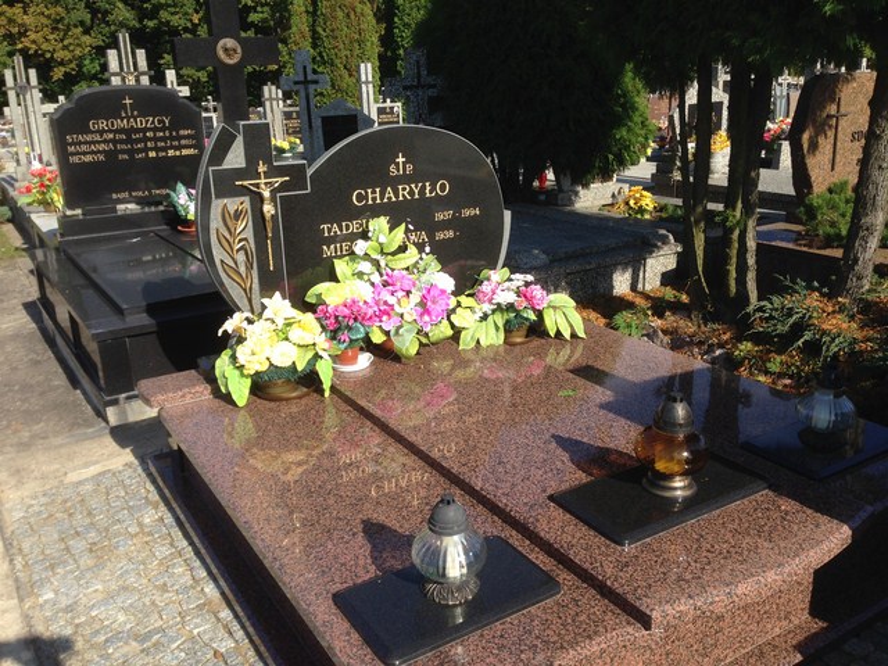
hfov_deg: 55.4
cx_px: 444
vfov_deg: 42.9
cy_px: 333
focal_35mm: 33
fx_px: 847
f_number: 2.4
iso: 50
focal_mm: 4.12
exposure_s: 1/1290
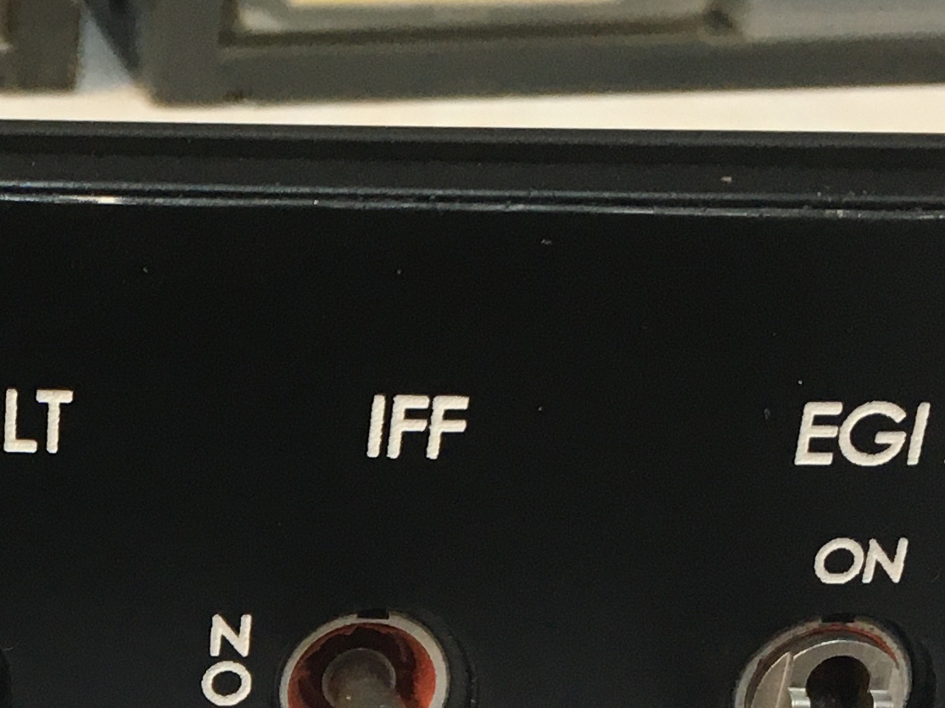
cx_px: -126
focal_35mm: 105
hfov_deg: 18.0
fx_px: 2866
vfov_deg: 13.5
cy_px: 939
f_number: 2.2
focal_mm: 4.15
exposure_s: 1/30
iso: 64
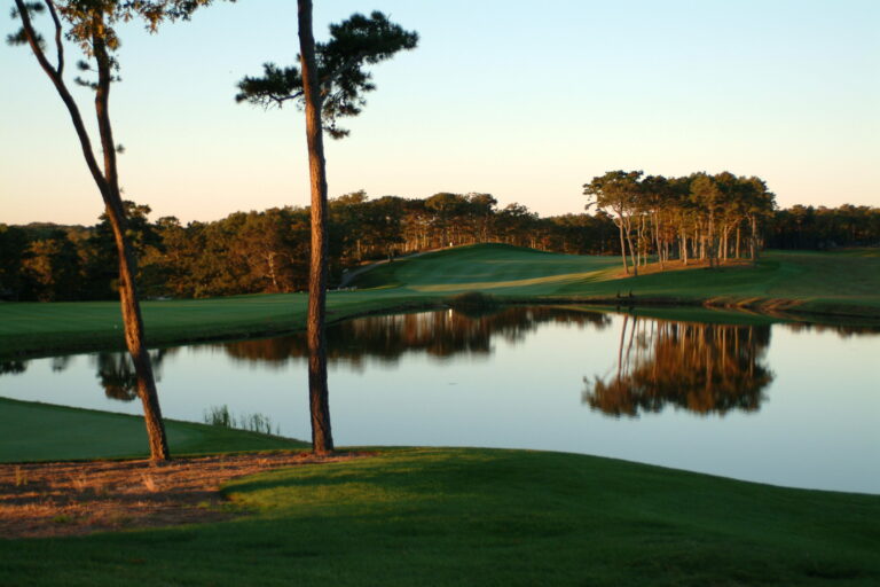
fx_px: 1430
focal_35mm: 58
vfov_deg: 23.2
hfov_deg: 34.2
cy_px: 294
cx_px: 440
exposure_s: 1/1000
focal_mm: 39
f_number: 2.8
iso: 400
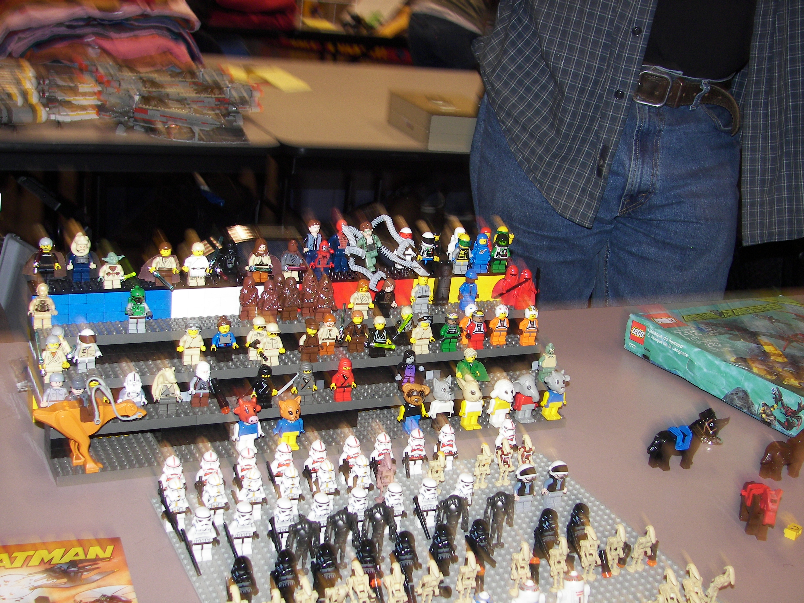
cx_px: 402
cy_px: 302
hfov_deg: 39.7
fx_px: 1115
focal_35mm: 48
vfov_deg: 30.3
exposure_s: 1/30
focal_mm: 8
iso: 64
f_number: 2.8
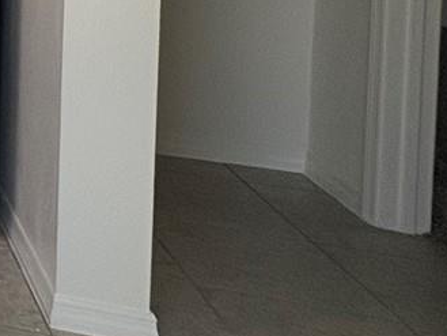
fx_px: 878
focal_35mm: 68
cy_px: -188
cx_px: -601
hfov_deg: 15.7
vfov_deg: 18.7
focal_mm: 2.22
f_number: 2.2
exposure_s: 1/120
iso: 64
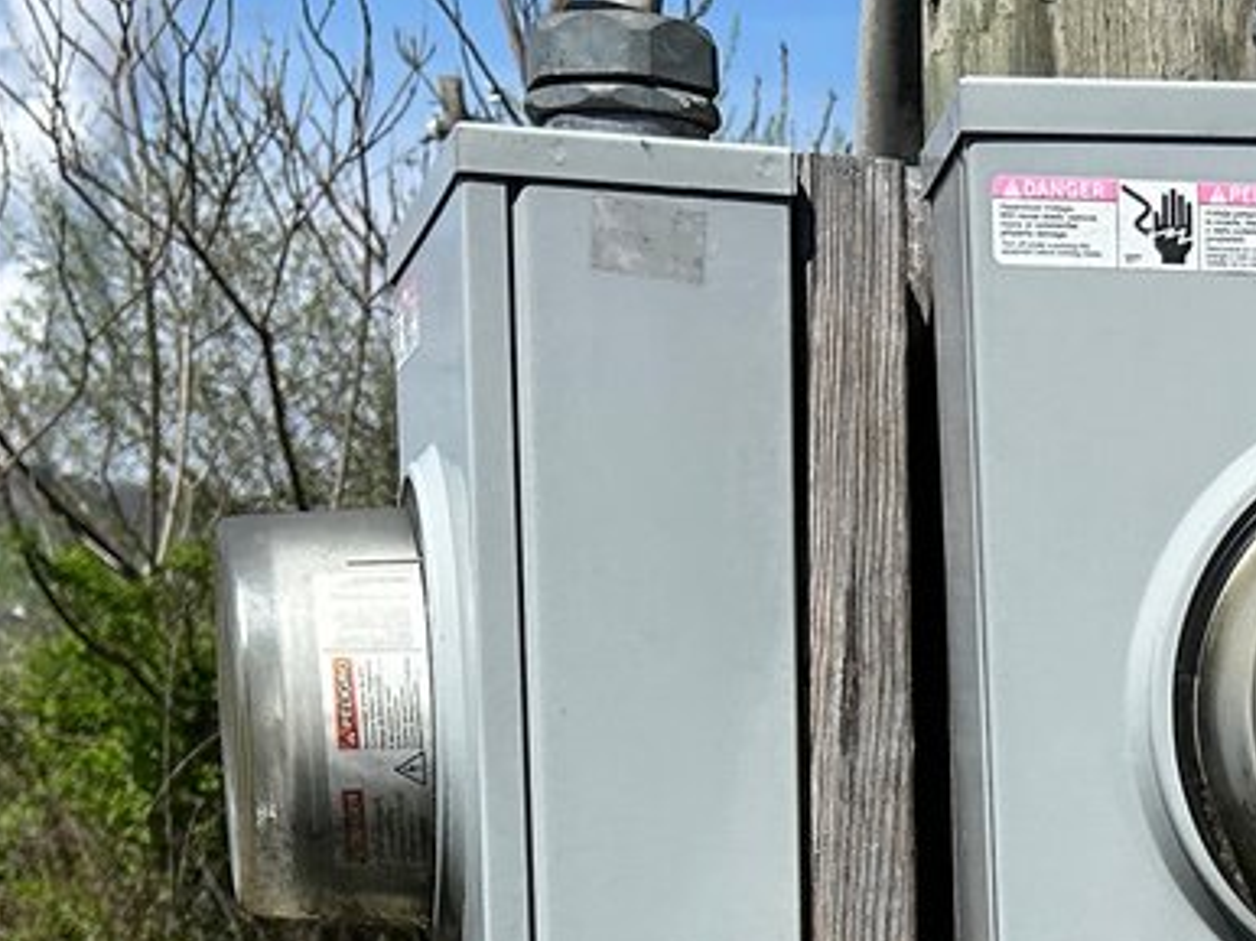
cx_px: 1284
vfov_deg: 13.1
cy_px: 1688
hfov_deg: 18.7
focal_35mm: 102
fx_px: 3699
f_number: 1.5
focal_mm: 5.7
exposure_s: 1/4630
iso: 50
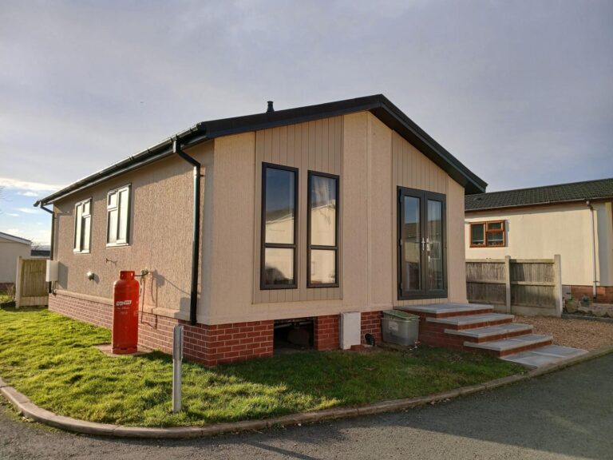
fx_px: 460
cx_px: 306
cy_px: 230
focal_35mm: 26
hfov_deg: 67.3
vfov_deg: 53.1
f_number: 1.8
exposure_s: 1/344
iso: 20
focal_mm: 3.98
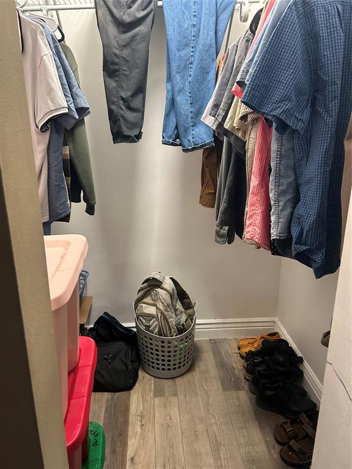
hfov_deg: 53.1
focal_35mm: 26
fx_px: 353
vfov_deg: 67.3
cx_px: 176
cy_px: 234
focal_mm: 5.7
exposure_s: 1/60
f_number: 1.5
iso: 250
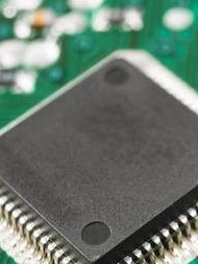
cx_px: 257
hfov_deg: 10.7
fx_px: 1036
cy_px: 266
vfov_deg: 14.3
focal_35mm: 136
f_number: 8
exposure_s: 1/250
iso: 100
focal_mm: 35
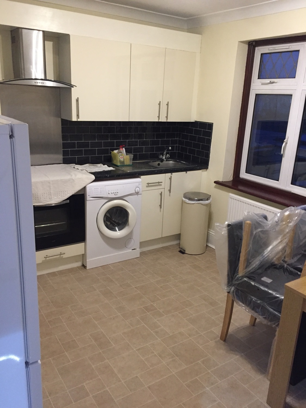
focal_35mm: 29
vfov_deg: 61.7
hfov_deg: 48.2
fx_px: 342
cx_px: 153
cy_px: 204
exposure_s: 1/20
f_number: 2.2
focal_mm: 4.15
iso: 250
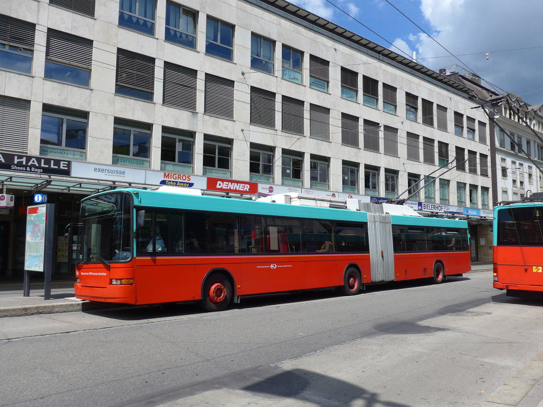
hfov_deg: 61.7
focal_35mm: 29
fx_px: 455
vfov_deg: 48.2
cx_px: 272
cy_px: 204
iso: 80
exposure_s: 1/1600
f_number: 2.8
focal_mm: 6
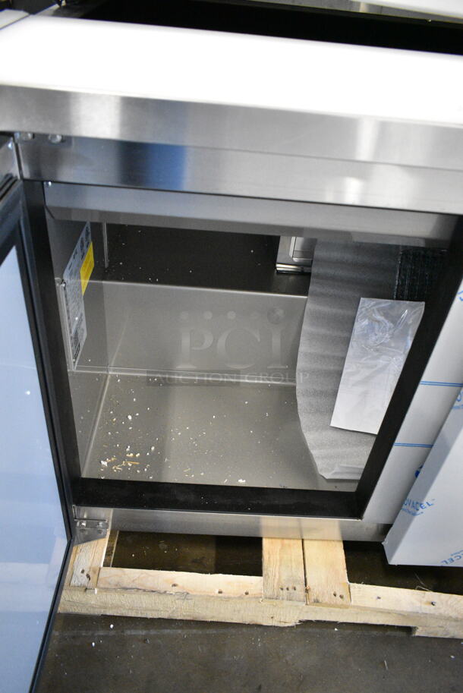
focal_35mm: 27
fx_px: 520
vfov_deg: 67.3
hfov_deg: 48.0
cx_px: 232
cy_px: 346
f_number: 4.5
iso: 6400
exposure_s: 1/80
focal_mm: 18
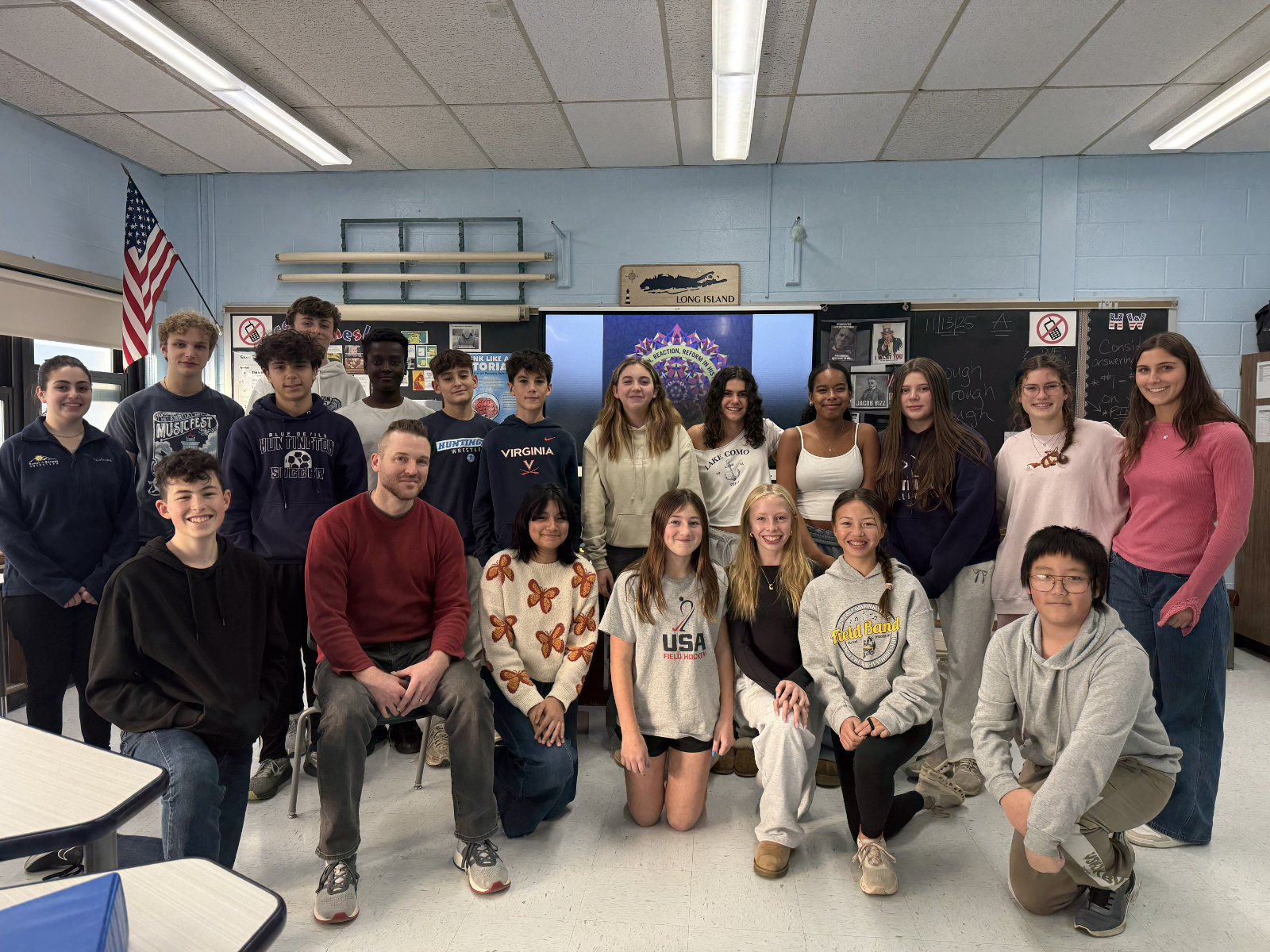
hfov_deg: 71.6
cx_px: 635
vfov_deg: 56.8
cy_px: 476
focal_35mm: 24
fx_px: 881
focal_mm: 6.8
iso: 250
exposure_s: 1/120
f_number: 1.8
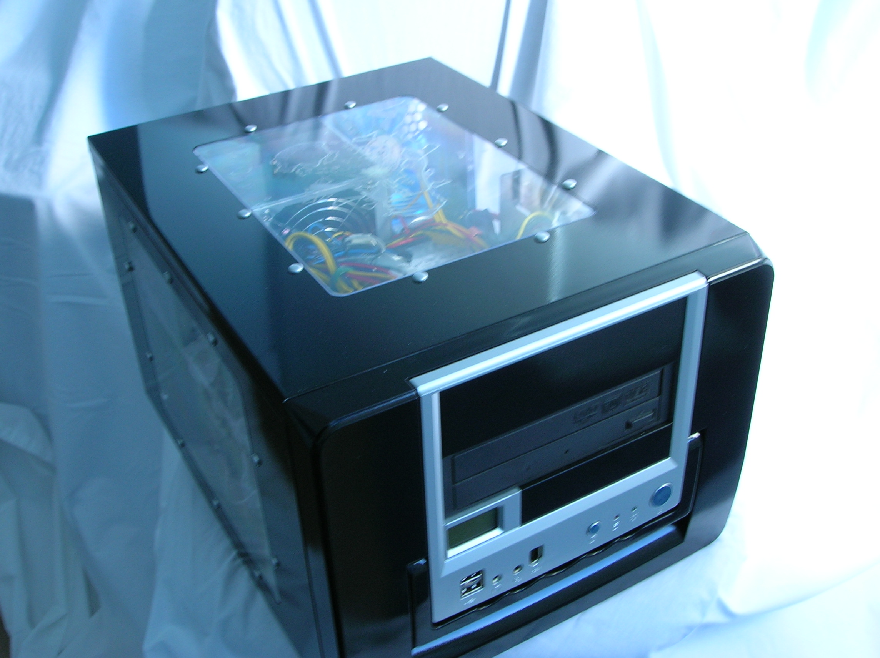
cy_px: 329
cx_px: 440
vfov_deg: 37.7
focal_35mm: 38
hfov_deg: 49.0
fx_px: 965
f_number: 5
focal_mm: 6.4
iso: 50
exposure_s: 1/26.8
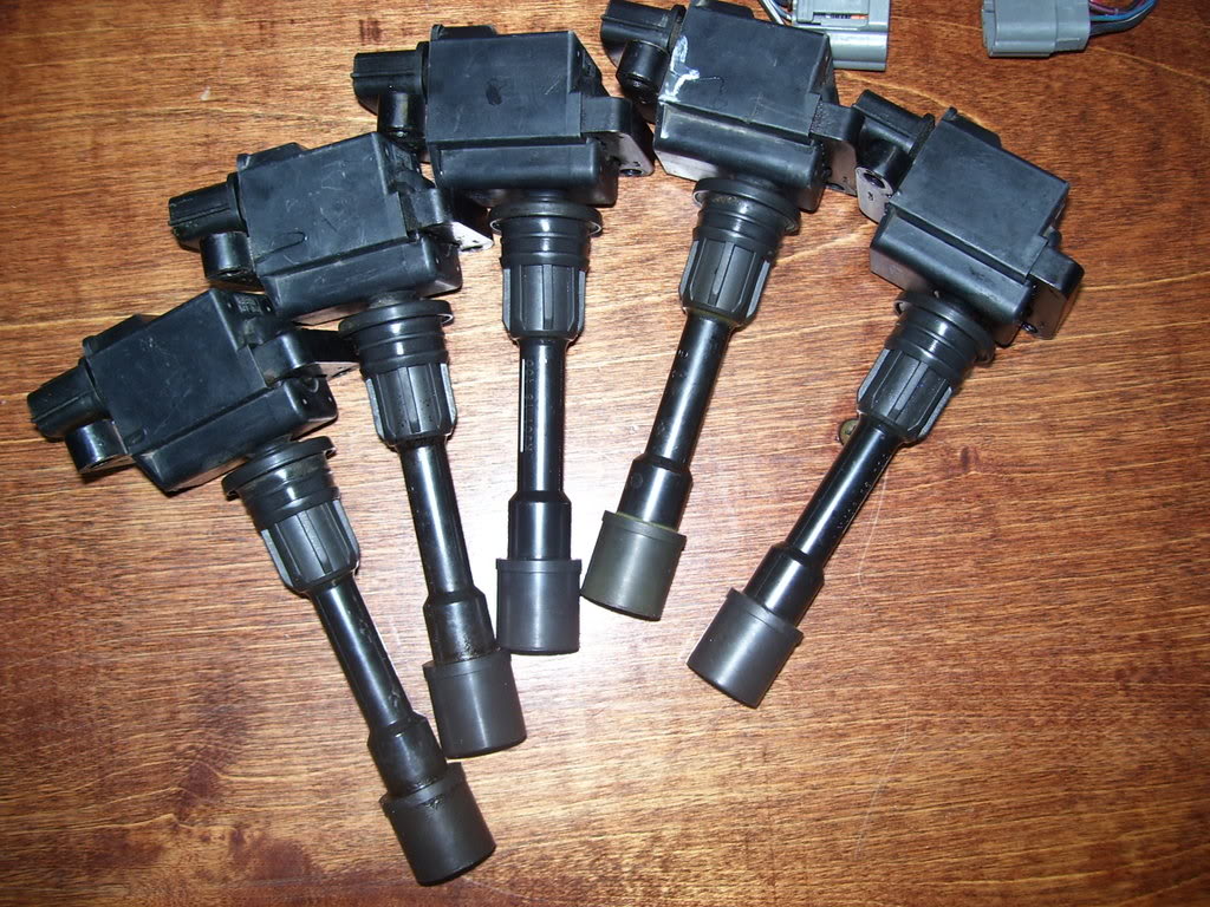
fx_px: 1258
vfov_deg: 39.7
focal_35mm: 36
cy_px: 454
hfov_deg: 51.4
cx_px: 605
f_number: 2.7
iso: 80
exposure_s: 1/60
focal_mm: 6
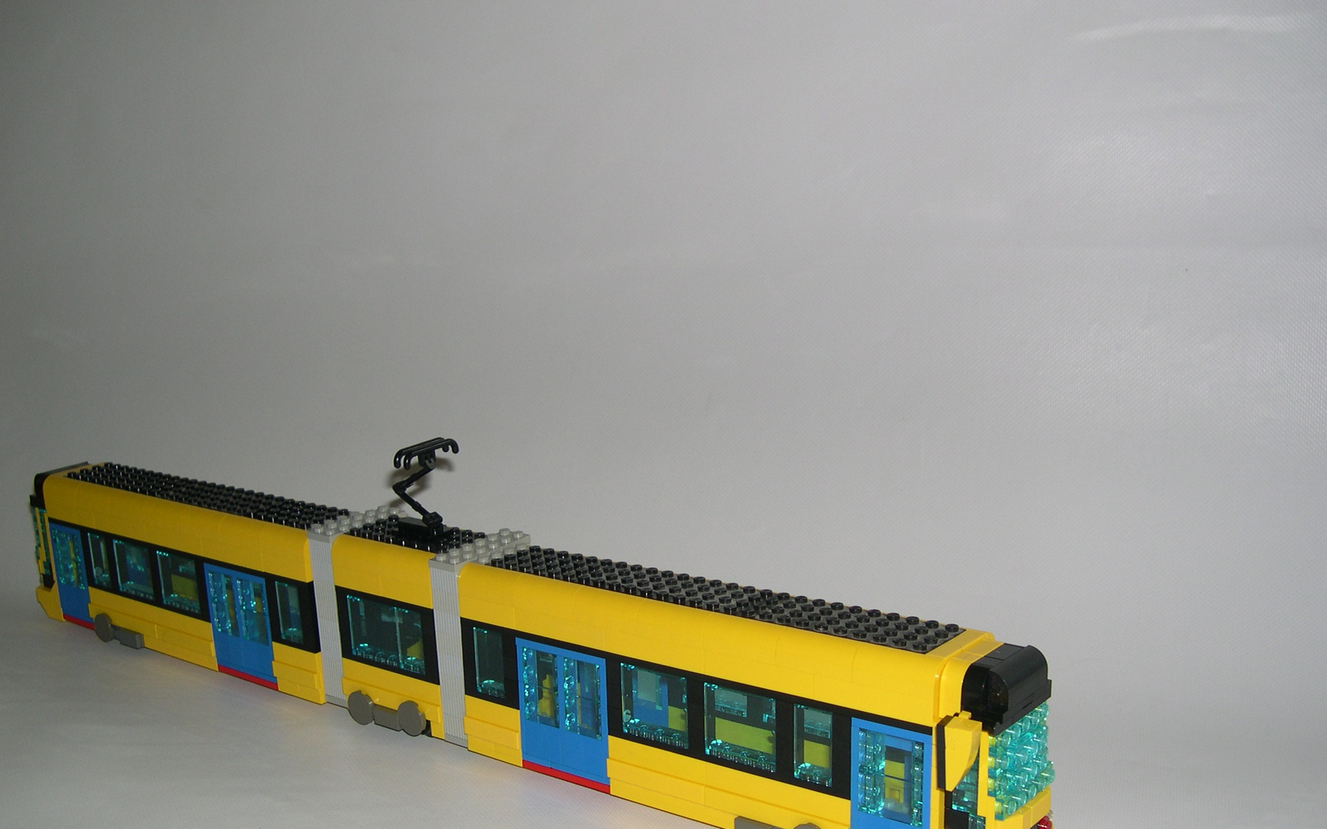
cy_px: 493
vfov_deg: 31.2
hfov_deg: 48.2
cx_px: 664
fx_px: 1483
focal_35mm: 41
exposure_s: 1/60
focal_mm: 8
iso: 100
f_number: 2.8
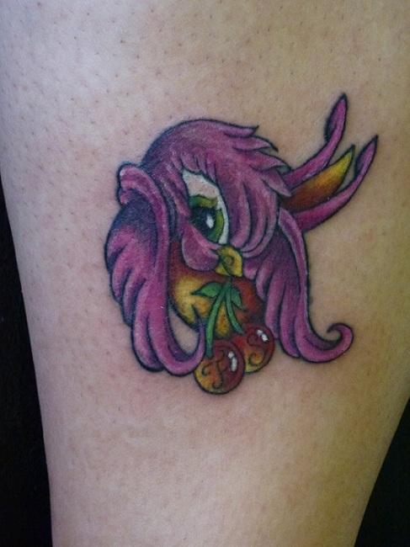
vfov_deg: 32.7
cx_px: 205
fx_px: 932
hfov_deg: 24.8
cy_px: 274
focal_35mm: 59
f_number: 4.4
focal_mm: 10.1
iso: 800
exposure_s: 1/50
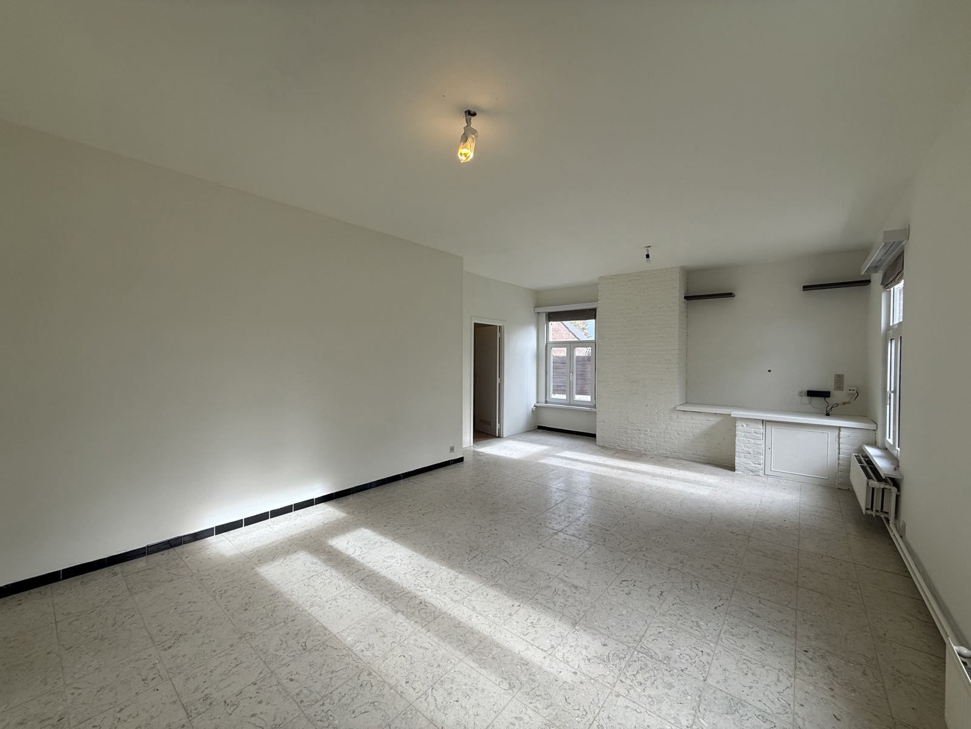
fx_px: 393
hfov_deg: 102.1
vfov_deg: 85.7
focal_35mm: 14
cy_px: 364
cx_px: 486
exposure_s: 1/160
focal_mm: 2.22
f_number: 2.2
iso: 50
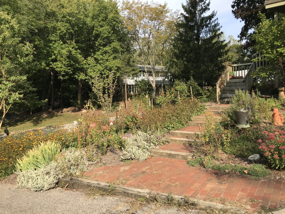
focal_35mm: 28
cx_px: 142
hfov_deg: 63.4
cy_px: 107
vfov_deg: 49.7
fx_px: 231
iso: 20
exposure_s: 1/1018
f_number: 1.8
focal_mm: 3.99
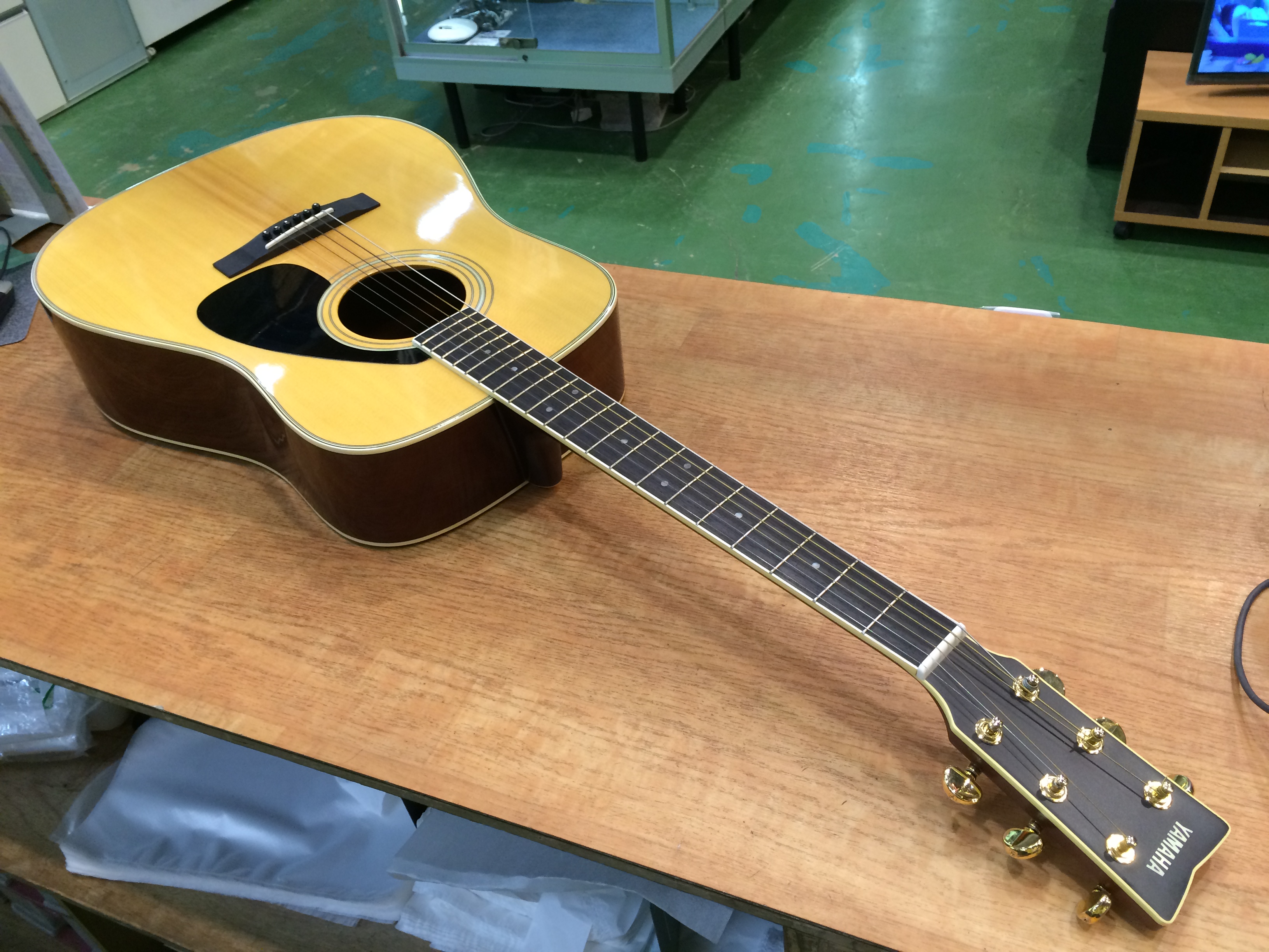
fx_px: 1063
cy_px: 476
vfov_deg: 48.2
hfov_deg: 61.7
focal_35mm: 29
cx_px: 634
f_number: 2.2
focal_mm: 4.15
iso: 64
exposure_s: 1/33
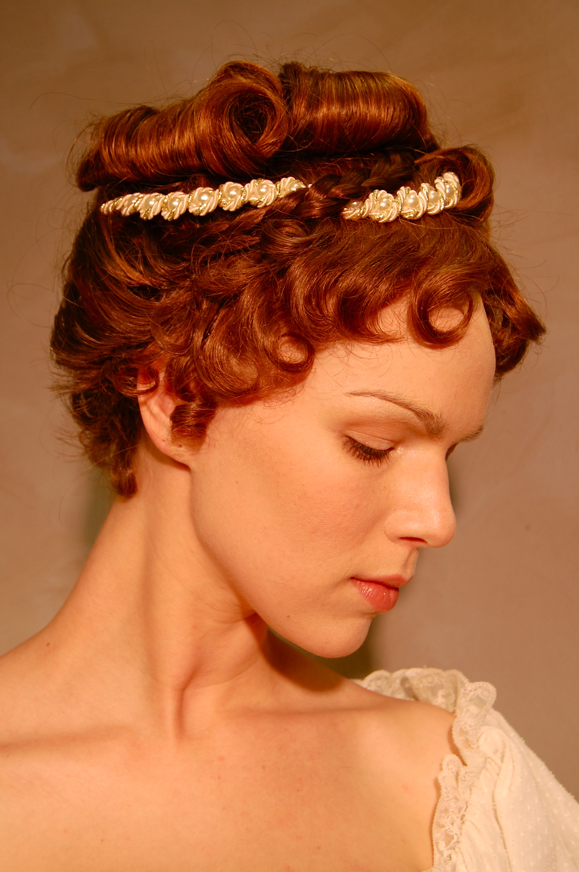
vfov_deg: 41.2
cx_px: 290
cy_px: 436
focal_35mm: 48
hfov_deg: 28.0
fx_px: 1160
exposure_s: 1/125
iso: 400
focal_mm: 32
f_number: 5.6
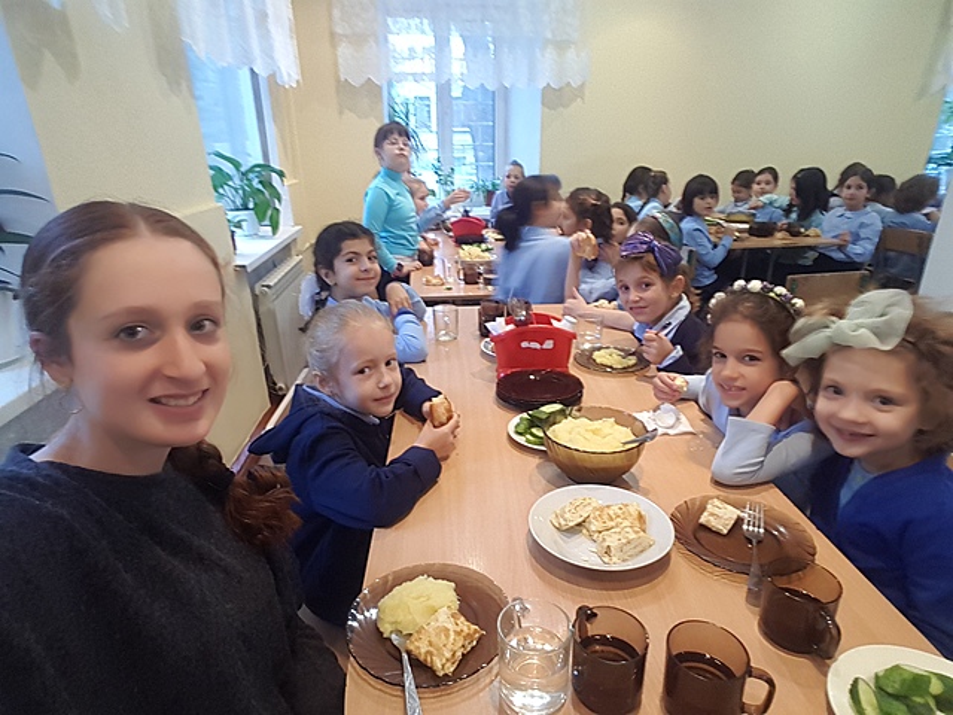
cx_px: 476
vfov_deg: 63.4
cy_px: 358
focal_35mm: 21
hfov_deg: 79.0
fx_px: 578
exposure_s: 1/20
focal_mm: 2.1
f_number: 1.7
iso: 160
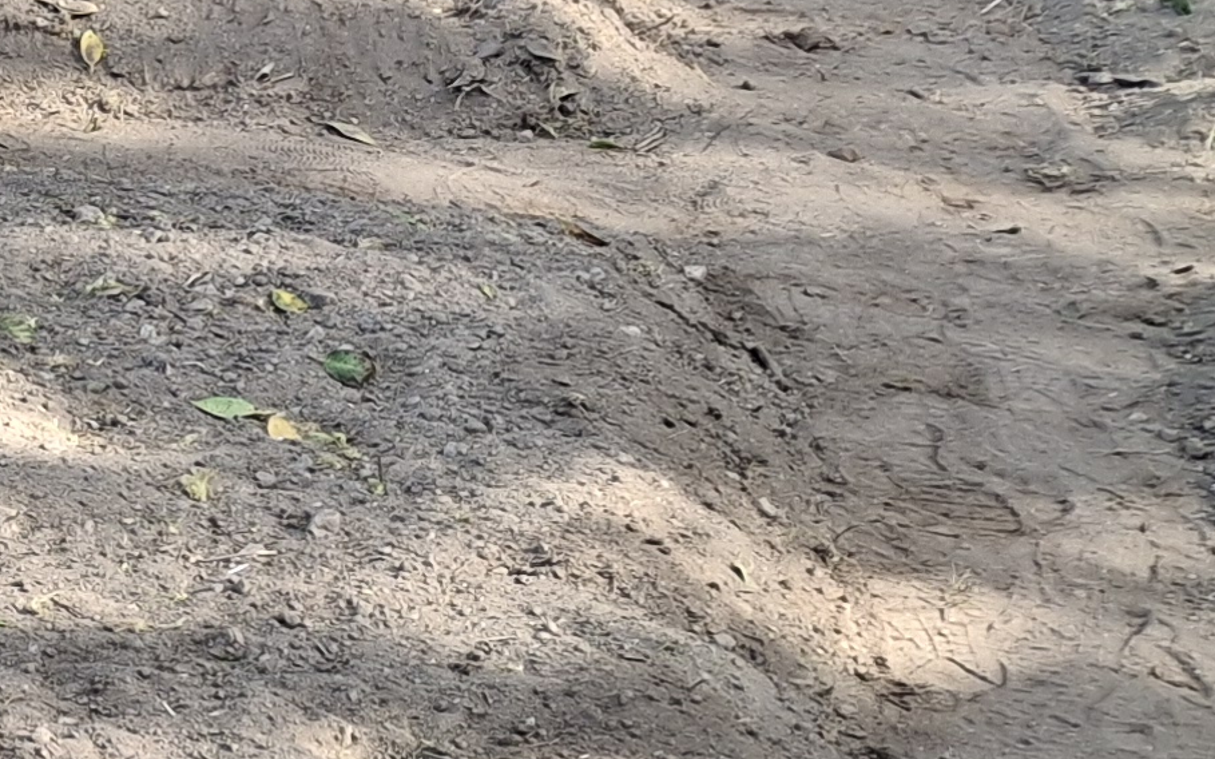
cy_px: 552
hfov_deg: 14.1
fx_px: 3940
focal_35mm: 119
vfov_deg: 11.0
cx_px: -1374
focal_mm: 4.69
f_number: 1.8
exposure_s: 1/232
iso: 32
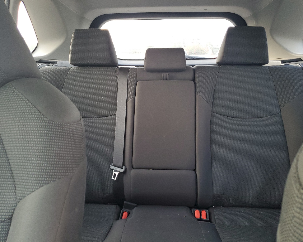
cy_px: 120
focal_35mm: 28
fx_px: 251
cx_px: 157
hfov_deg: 62.2
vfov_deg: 51.5
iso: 148
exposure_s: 1/60.2
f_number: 1.5
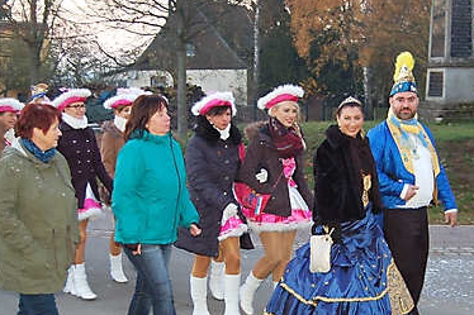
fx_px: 948
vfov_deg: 18.9
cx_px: 282
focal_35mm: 72
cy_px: 207
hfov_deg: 28.0
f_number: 4.2
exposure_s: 1/60
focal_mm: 30
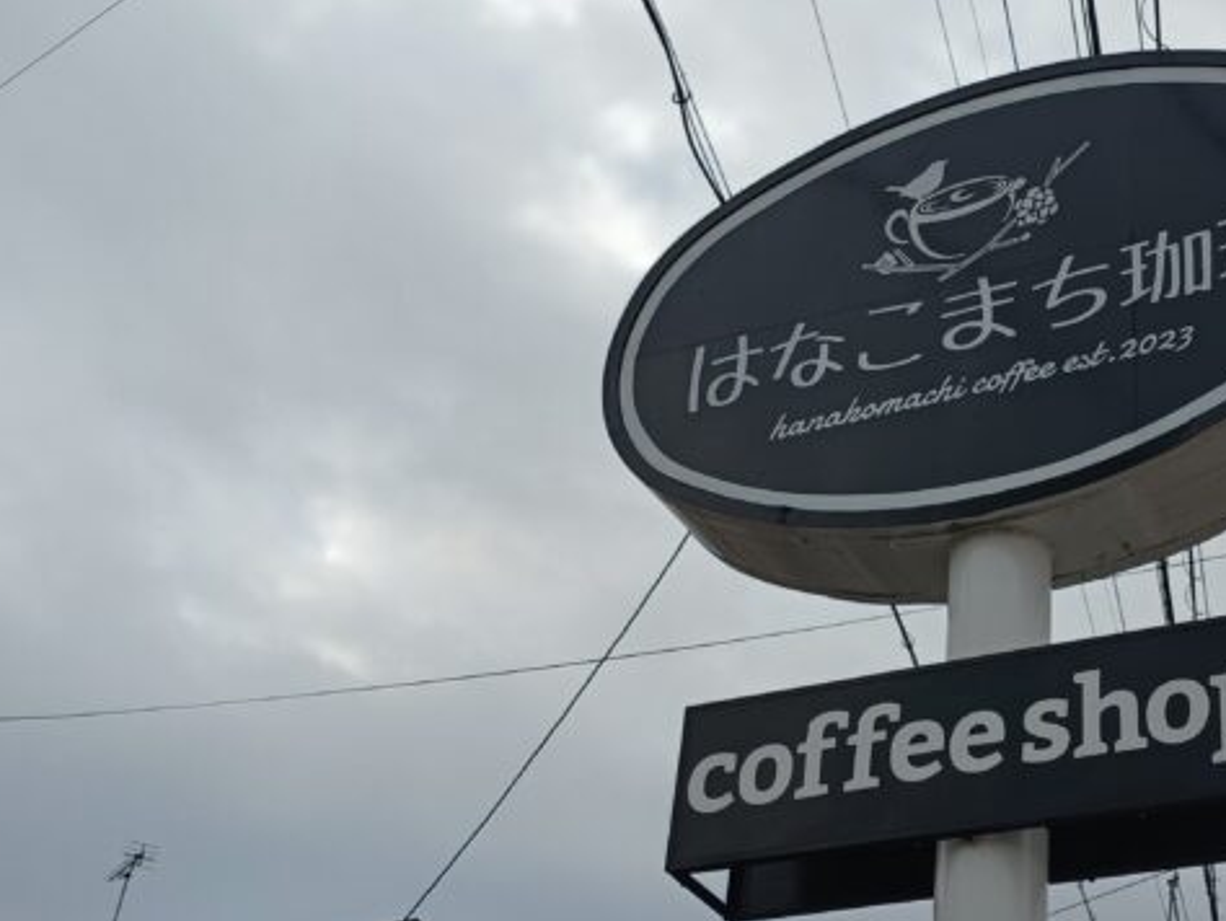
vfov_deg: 27.0
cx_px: 869
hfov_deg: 35.0
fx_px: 1913
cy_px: 530
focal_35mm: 54
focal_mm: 4.7
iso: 50
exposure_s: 1/446
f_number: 1.7
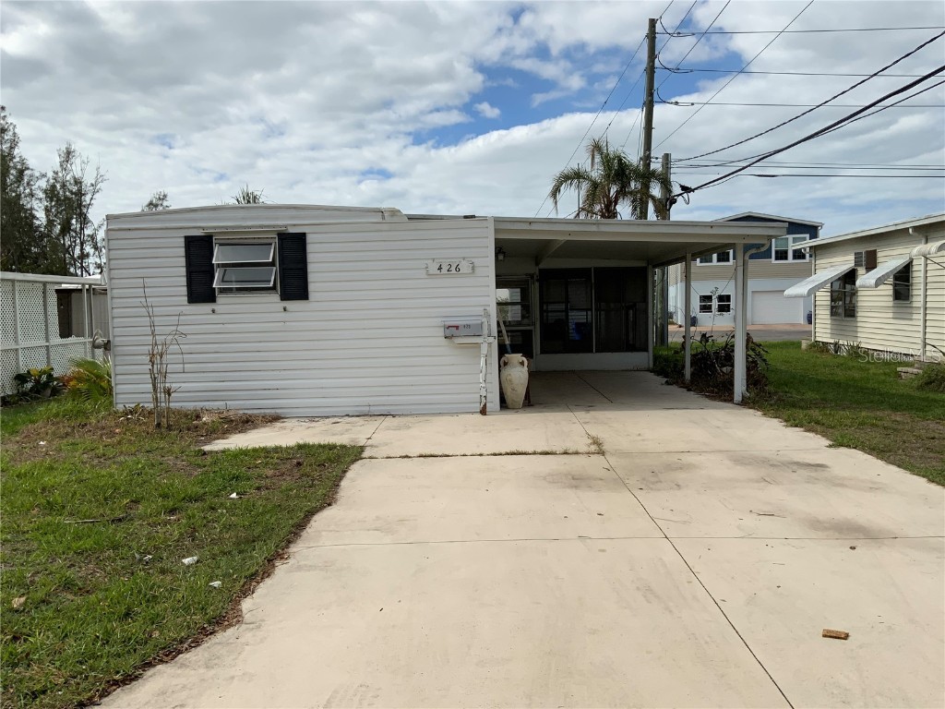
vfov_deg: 48.2
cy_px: 354
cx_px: 472
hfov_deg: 61.7
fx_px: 792
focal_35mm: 29
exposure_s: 1/3322
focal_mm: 3
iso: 20
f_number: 1.8
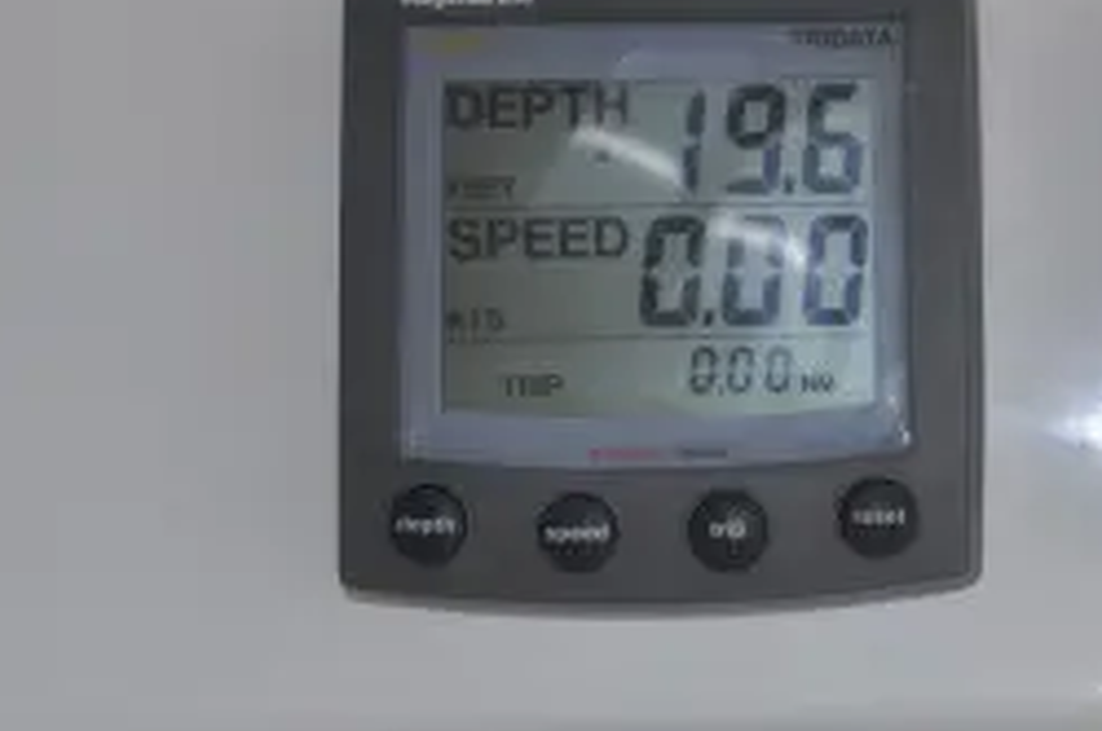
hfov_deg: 16.9
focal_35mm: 115
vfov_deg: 11.9
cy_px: 275
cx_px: 1397
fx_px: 3516
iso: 200
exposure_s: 1/200
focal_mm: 30
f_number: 16
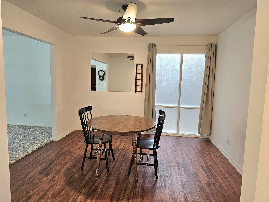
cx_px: 134
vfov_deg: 58.9
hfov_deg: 73.9
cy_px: 101
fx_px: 179
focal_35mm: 23
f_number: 1.7
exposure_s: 1/120
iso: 400
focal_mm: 6.3
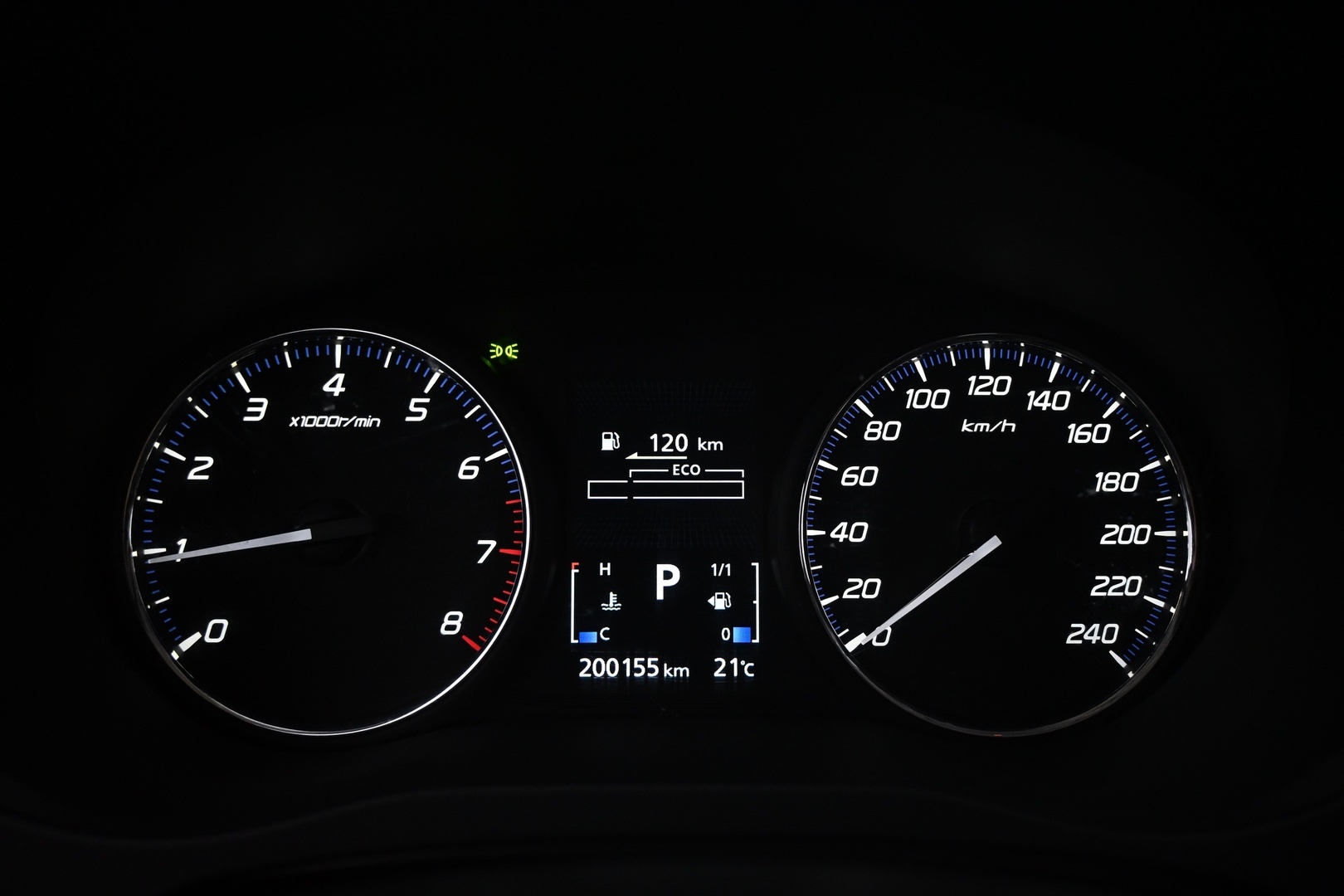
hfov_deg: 63.2
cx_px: 672
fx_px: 1092
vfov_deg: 44.6
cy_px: 448
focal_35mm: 29
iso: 1600
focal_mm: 19.5
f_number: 4
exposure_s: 1/30
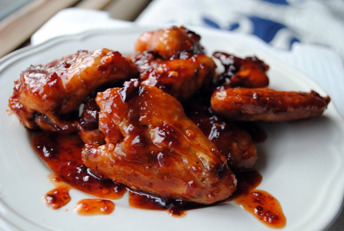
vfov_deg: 31.0
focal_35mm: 44
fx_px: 416
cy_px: 116
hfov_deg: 44.9
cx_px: 172
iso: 360
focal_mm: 29
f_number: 4.5
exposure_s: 1/30
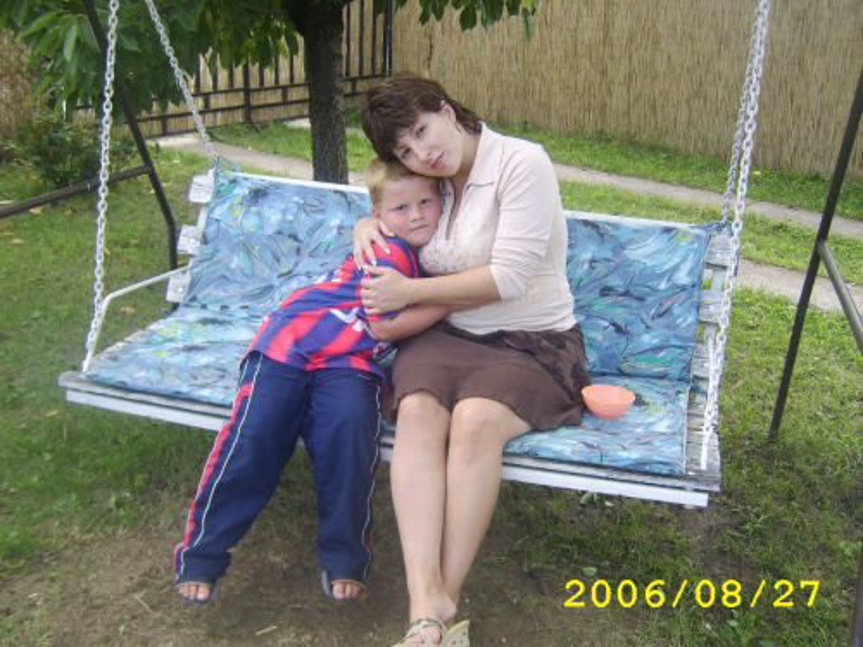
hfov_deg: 58.4
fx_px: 773
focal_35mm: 31
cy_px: 324
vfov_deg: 45.4
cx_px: 432
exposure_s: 1/148
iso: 71
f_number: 2.7
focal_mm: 8.13
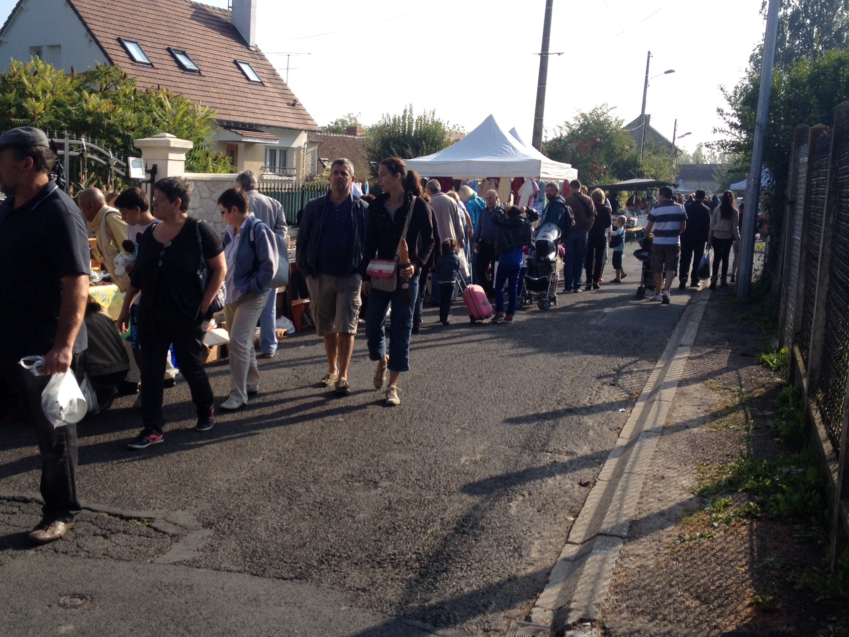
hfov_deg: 44.7
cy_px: 283
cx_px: 383
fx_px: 1030
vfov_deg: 34.3
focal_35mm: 42
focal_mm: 4.28
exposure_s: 1/1284
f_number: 2.4
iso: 50
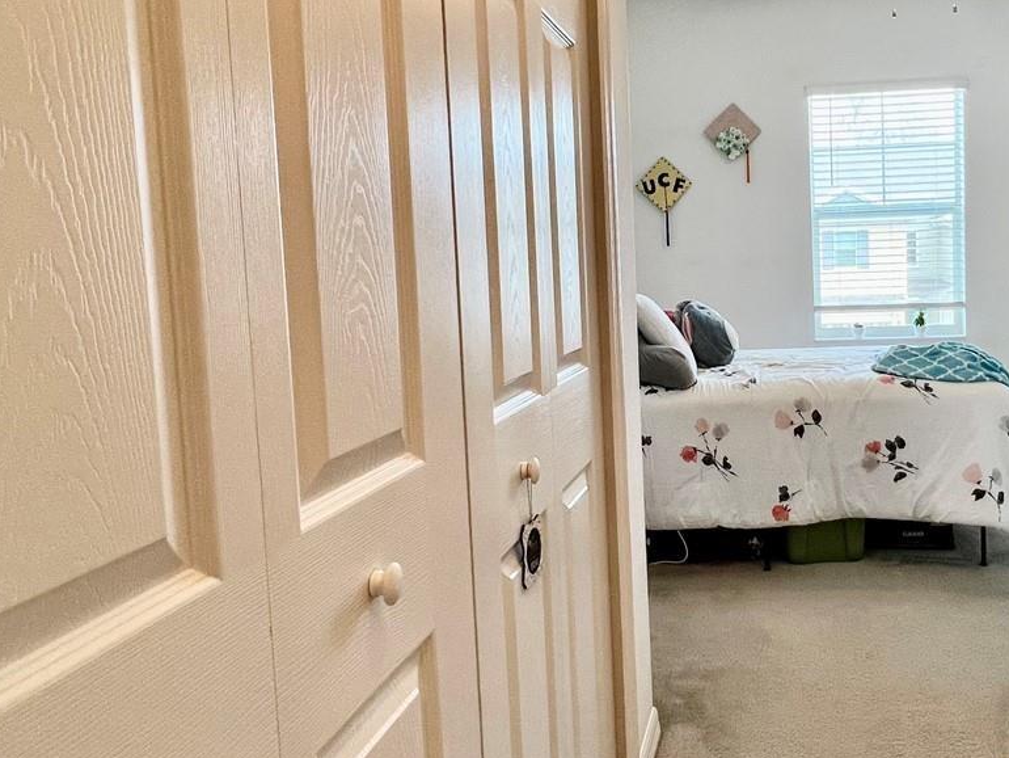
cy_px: 323
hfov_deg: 63.1
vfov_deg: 51.2
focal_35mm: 27
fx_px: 787
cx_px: 698
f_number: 1.8
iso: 160
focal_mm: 1.57
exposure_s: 1/120
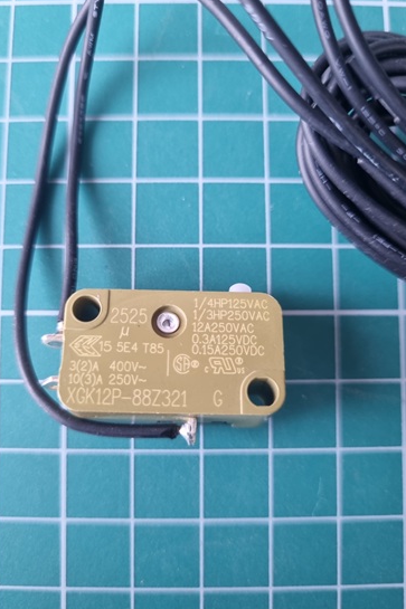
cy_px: 298
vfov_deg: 65.5
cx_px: 188
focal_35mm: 28
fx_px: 474
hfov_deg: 46.3
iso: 320
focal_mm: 5.4
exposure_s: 1/50
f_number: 1.8
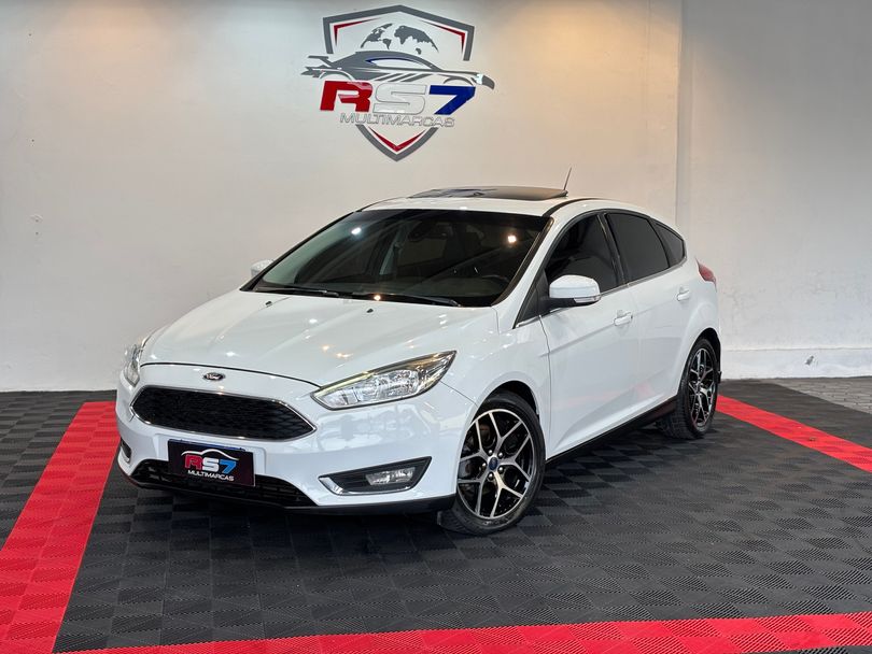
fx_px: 1310
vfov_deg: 28.0
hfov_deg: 36.8
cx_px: 436
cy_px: 327
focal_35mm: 52
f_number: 1.6
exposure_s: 1/120
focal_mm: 5.96
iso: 25
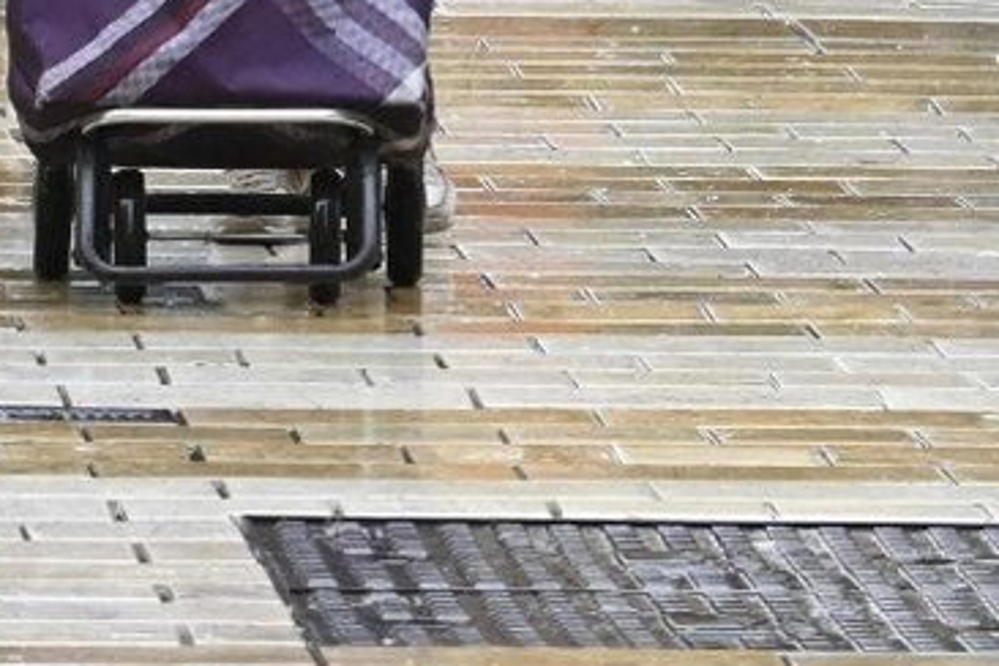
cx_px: -139
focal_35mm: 721
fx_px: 20006
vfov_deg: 1.9
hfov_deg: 2.9
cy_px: -602
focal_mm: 110
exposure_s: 1/200
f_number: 6.3
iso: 2200
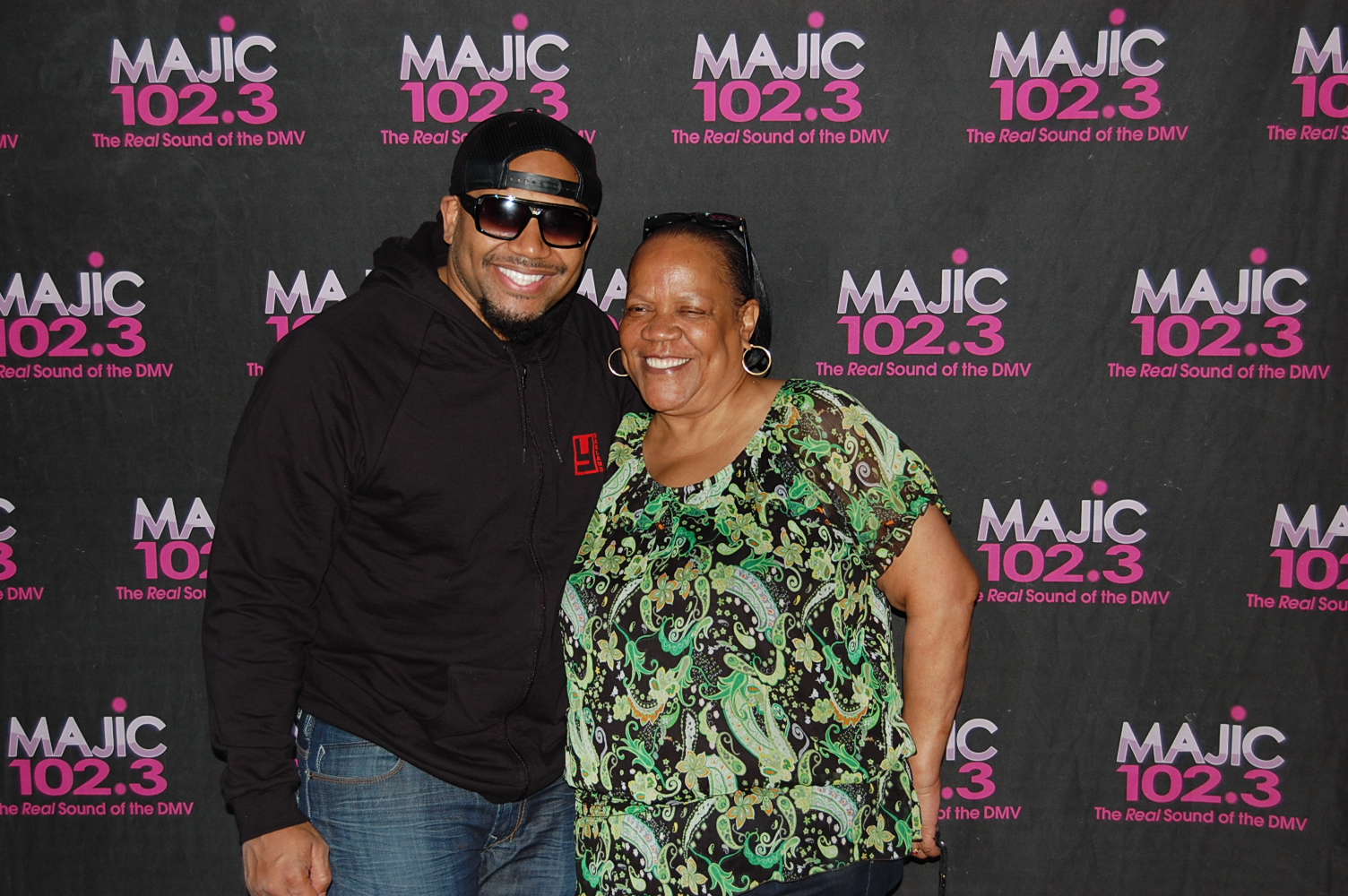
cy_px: 448
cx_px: 674
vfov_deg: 23.7
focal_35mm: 57
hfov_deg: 35.1
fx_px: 2132
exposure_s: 1/125
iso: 320
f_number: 5.6
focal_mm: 38
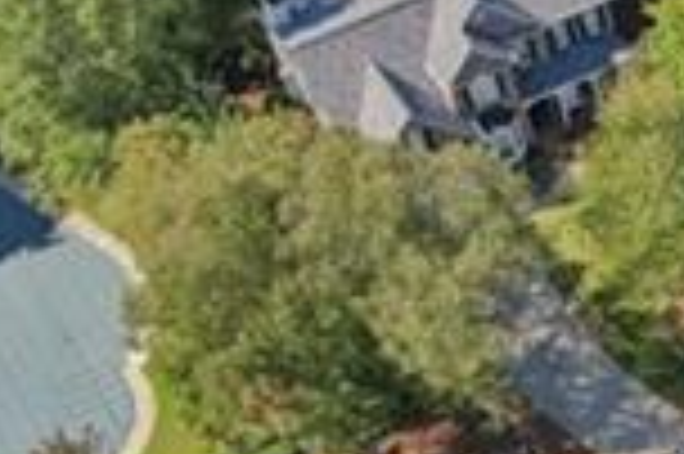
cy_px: 897
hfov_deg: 12.4
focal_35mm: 148
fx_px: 2809
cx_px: 1323
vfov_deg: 8.8
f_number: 2.8
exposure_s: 1/800
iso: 100
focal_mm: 8.38
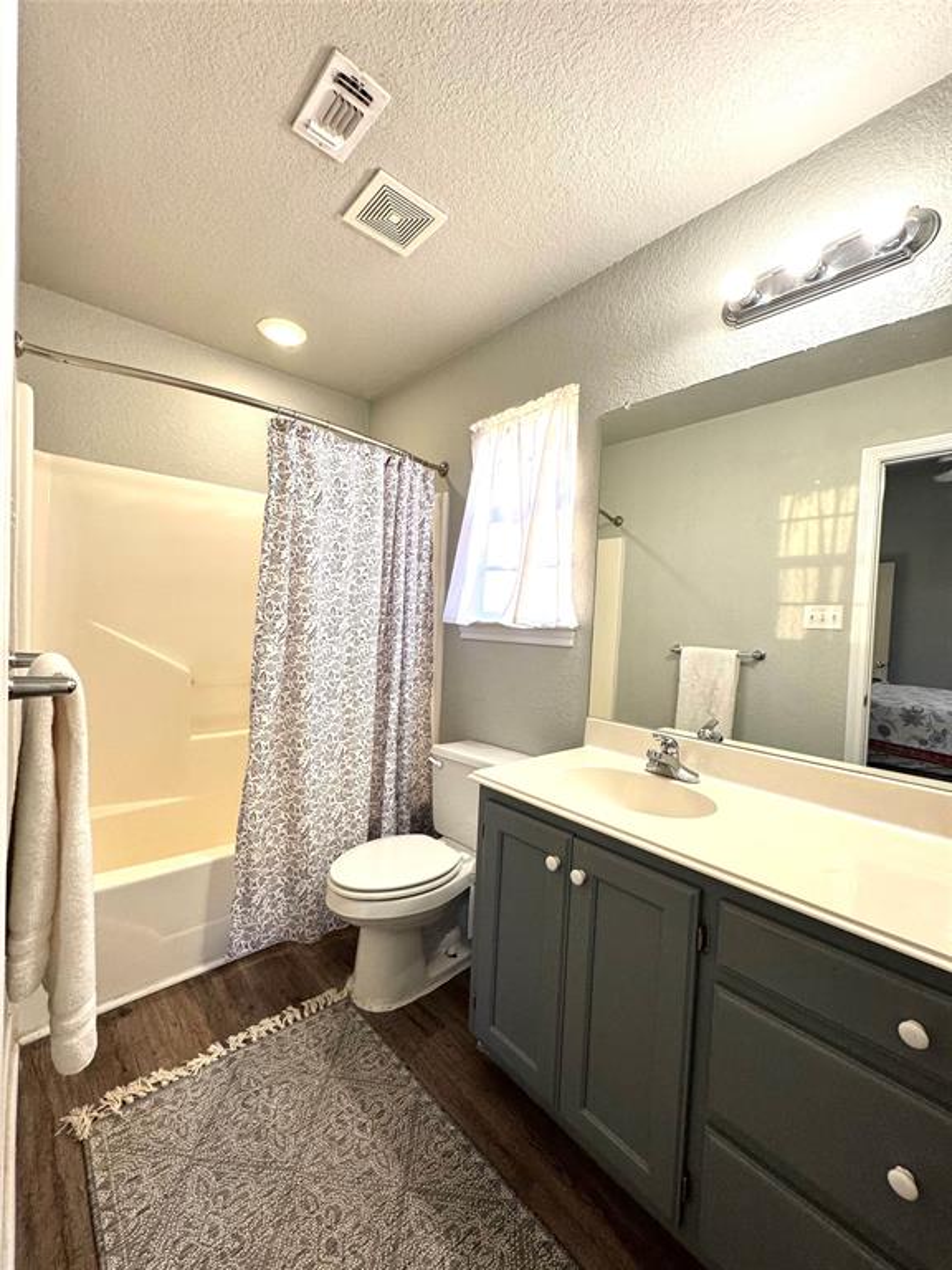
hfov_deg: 85.7
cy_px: 635
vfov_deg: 102.1
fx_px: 513
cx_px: 476
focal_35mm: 14
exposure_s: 1/120
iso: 200
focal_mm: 2.22
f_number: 2.2
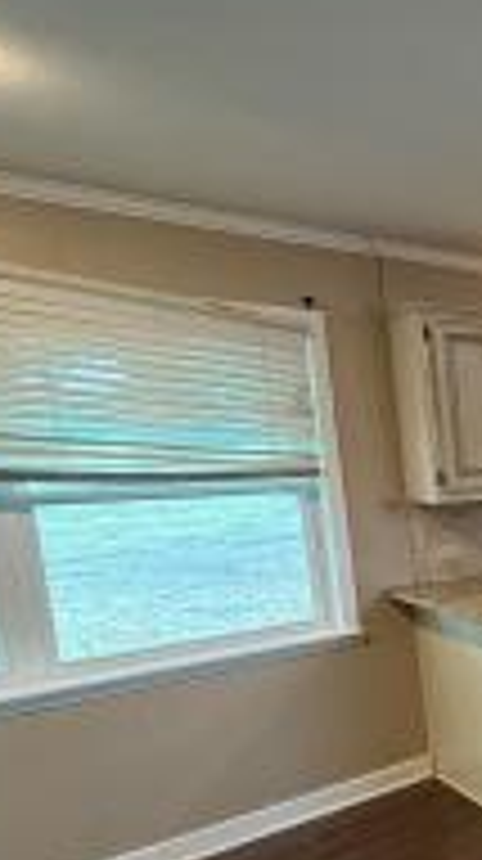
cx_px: 838
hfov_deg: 23.0
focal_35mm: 32
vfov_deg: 60.2
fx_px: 729
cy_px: 540
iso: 500
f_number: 2.2
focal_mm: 2.22
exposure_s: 1/60
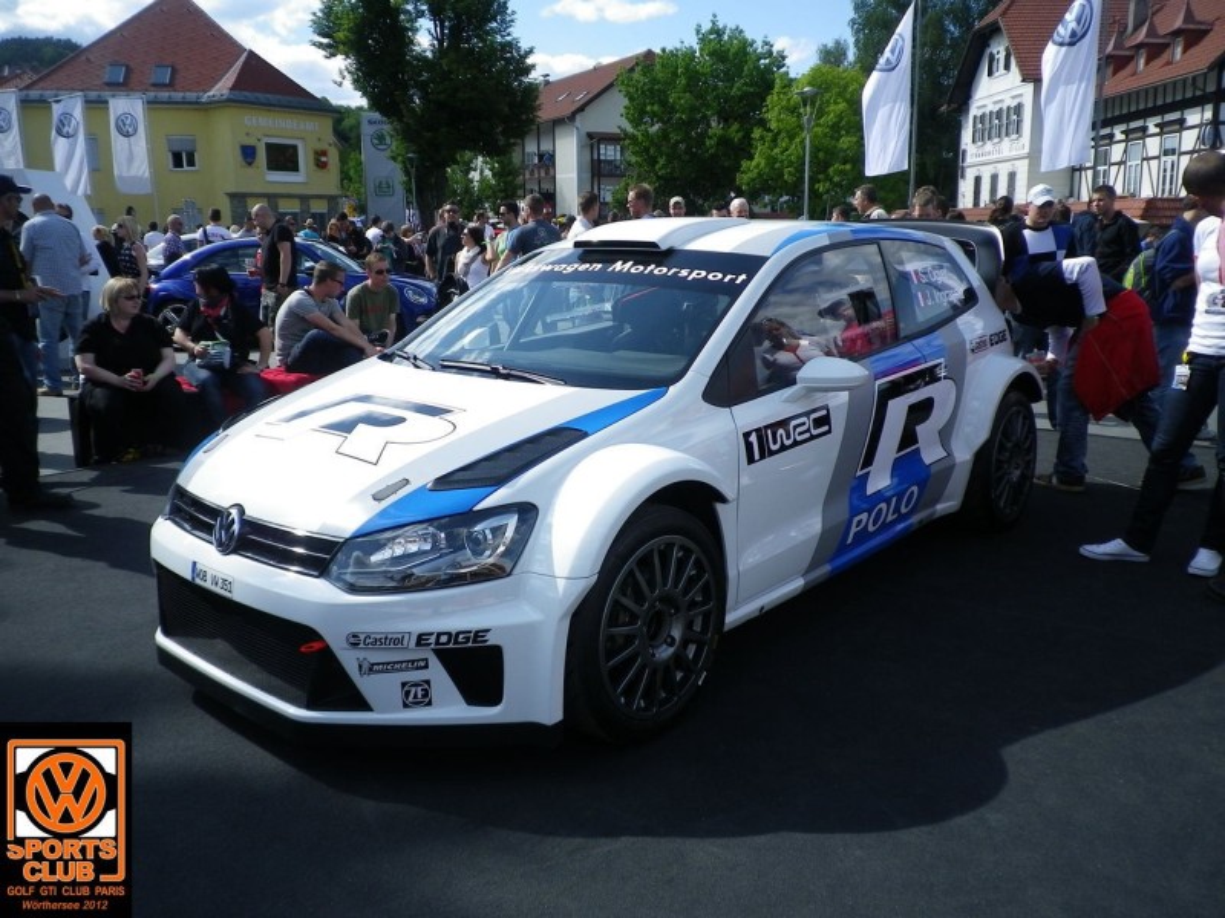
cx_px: 612
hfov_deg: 63.4
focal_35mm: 28
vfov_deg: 49.7
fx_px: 991
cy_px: 459
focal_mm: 5.1
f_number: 3.5
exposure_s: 1/500
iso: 80
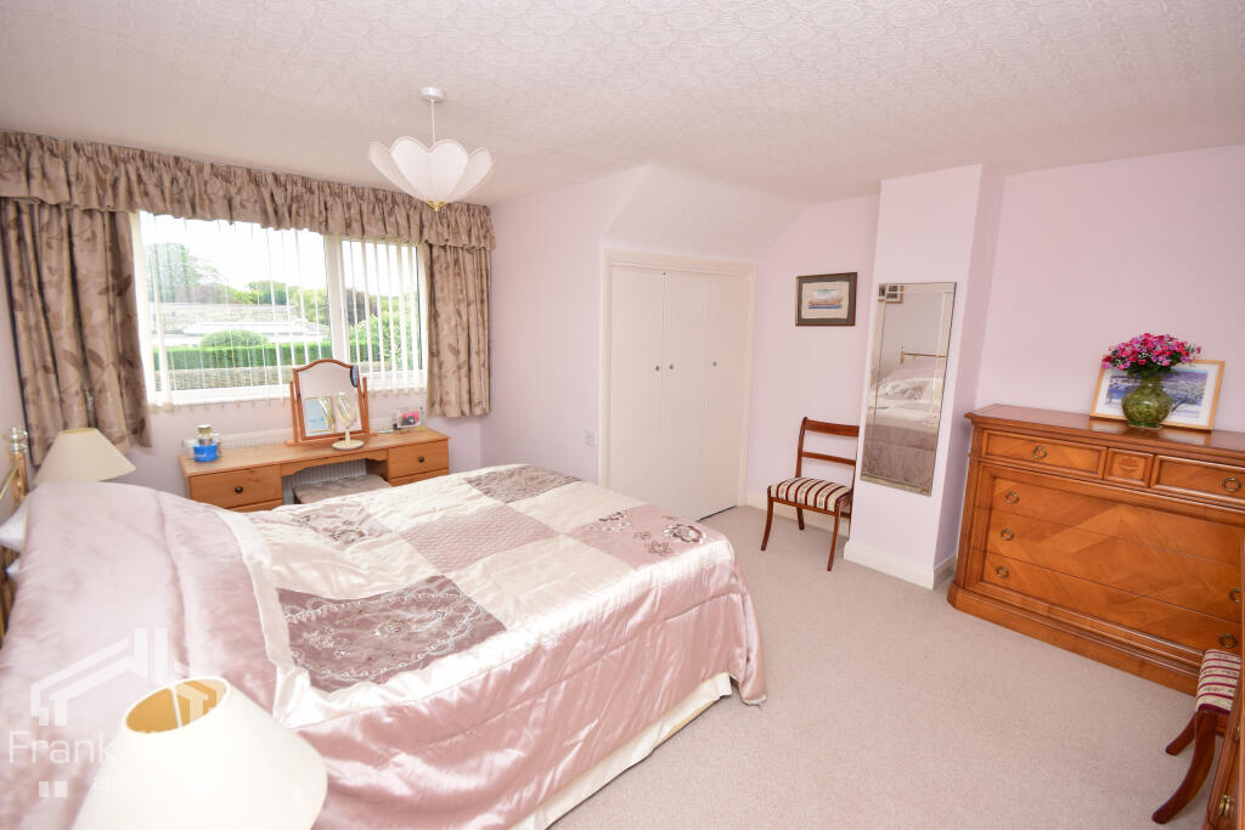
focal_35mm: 15
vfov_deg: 77.3
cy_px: 415
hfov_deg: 100.4
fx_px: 519
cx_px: 622
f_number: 9
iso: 320
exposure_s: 1/60
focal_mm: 10
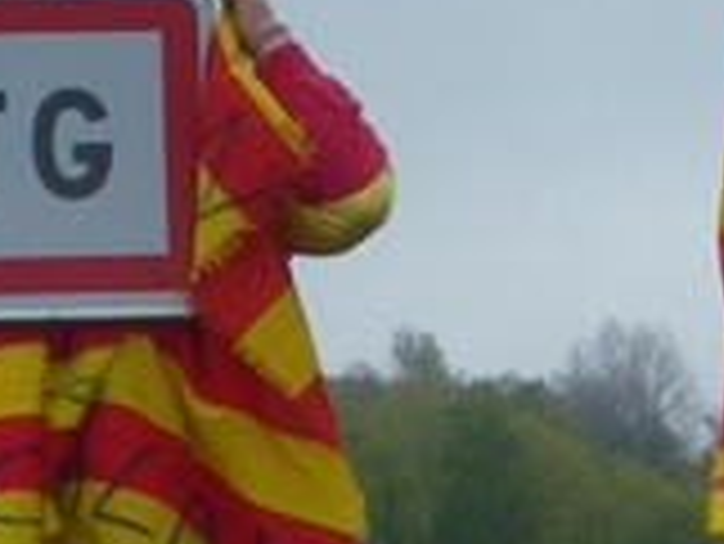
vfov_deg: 8.9
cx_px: 400
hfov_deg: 11.8
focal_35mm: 167
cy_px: 297
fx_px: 3495
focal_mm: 7.5
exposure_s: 1/100
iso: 64
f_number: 6.2
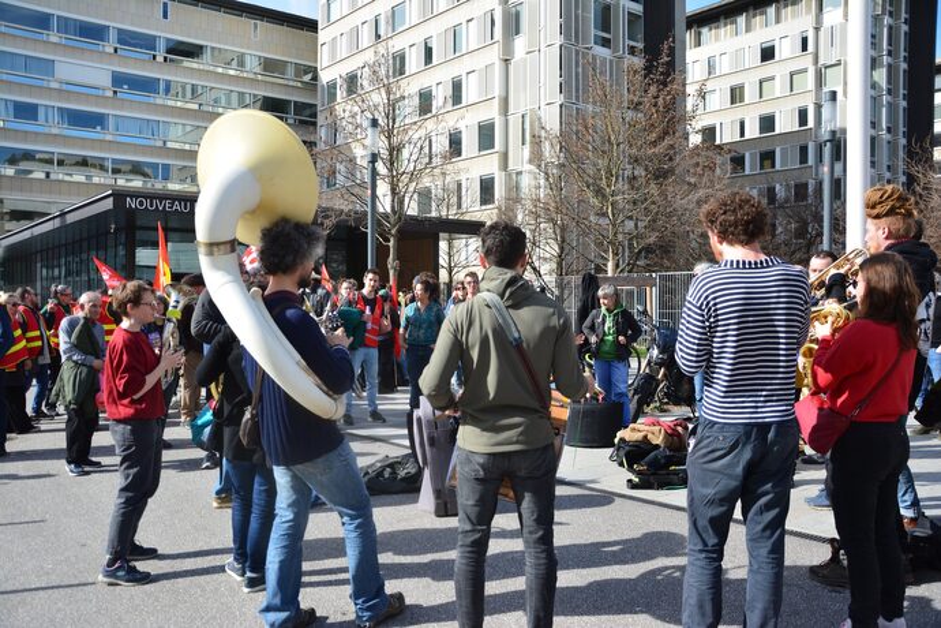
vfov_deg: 41.7
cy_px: 314
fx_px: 823
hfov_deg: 59.5
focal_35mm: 32
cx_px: 470
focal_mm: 21
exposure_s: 1/4000
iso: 800
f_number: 3.8
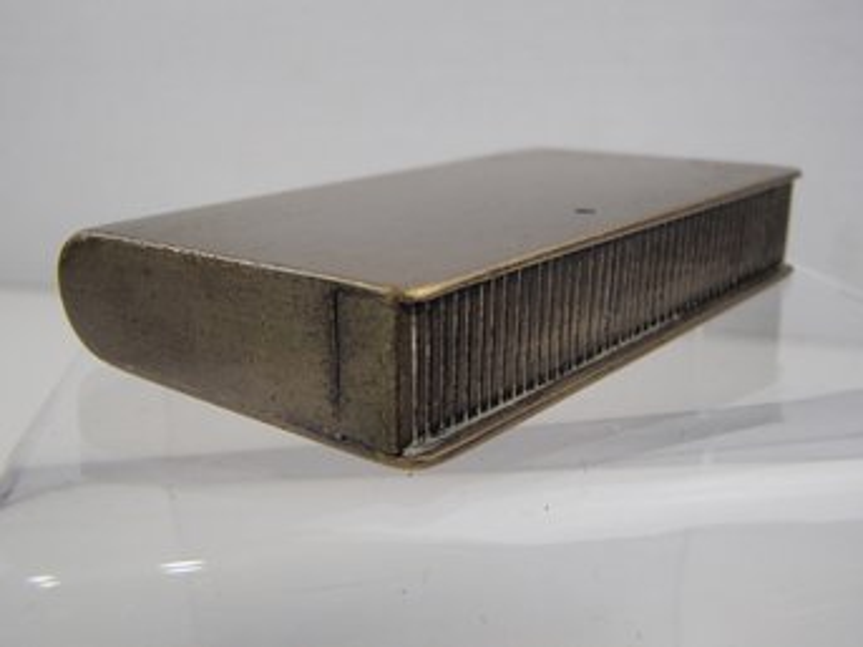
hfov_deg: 50.2
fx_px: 922
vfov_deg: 38.6
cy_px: 324
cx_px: 432
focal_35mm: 37
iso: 200
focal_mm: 6.64
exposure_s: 1/160
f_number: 4.7
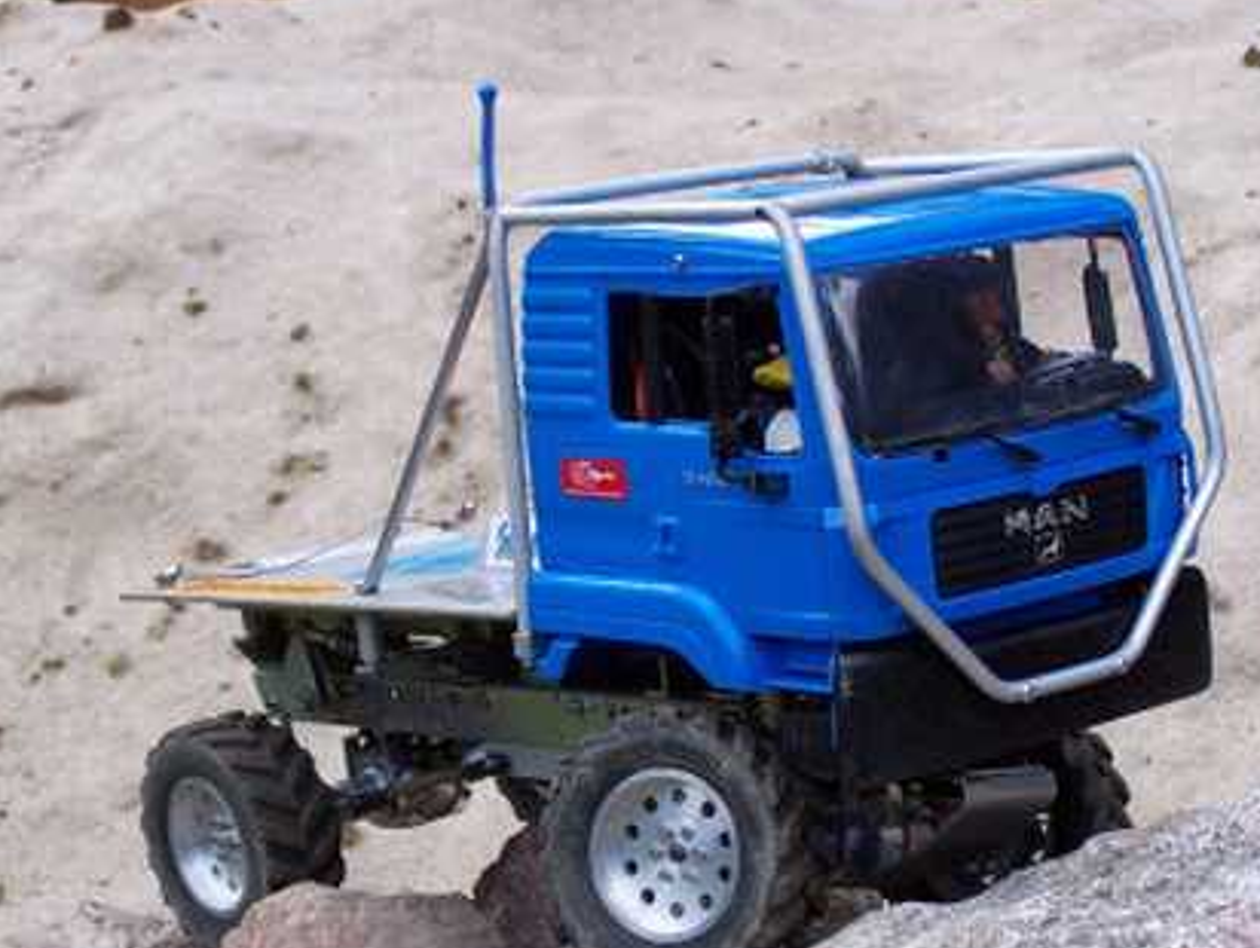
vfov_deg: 14.2
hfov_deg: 18.9
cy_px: 607
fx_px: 3790
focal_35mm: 104
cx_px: 706
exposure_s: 1/250
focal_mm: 11.1
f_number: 3.2
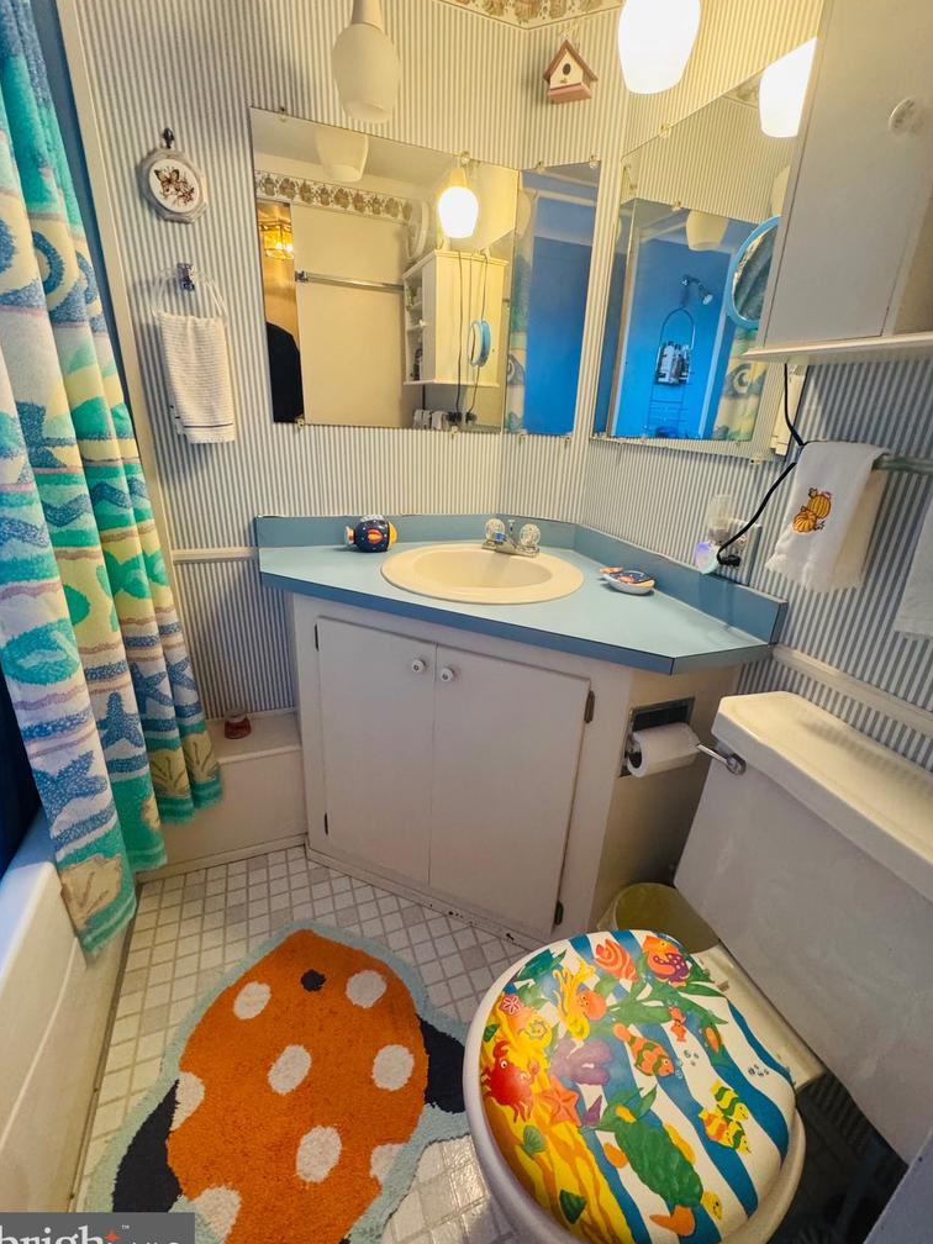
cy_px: 617
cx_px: 478
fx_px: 539
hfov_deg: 81.7
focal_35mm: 15
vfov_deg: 98.2
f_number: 2.2
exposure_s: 1/60
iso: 500
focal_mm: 2.22
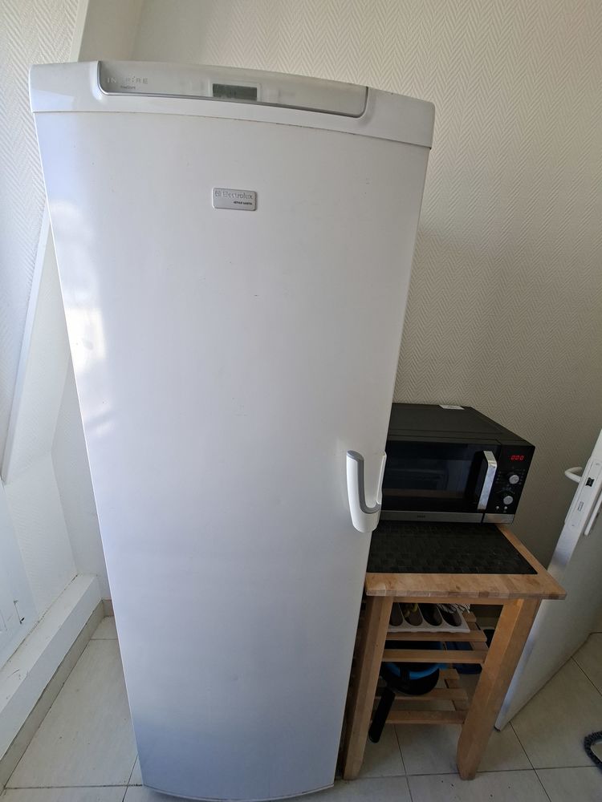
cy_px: 401
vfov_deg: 106.2
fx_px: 301
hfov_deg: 89.9
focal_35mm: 13
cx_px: 301
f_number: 2.2
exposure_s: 1/60
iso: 40
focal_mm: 1.74
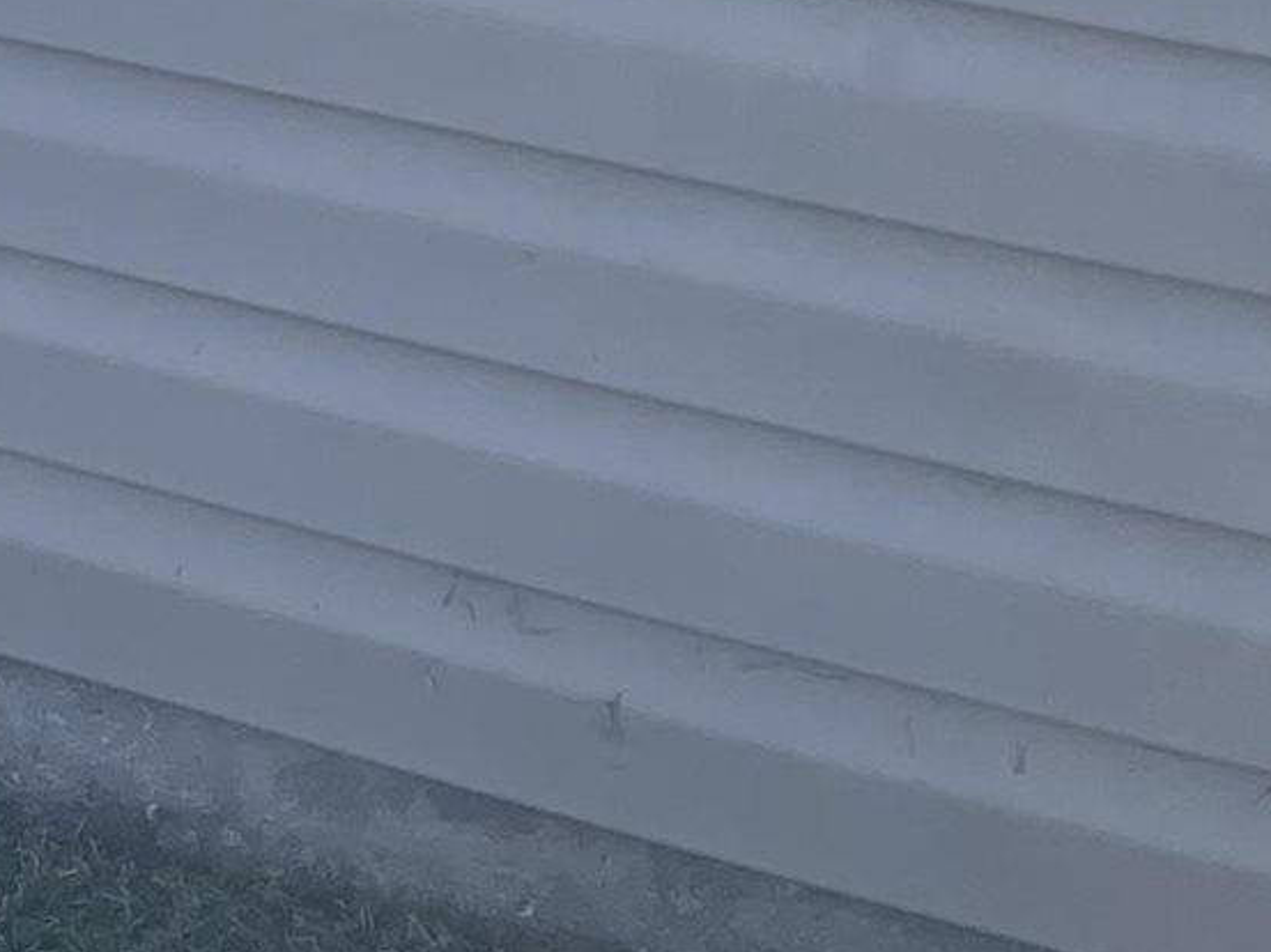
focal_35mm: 139
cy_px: -1467
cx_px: -1685
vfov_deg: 9.3
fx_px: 5100
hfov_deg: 11.8
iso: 32
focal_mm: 5.1
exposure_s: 1/1420
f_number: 1.6
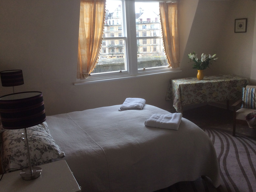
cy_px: 97
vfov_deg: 43.0
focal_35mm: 33
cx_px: 127
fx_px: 244
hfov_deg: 55.3
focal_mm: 3.3
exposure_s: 1/50
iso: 32
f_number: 2.4
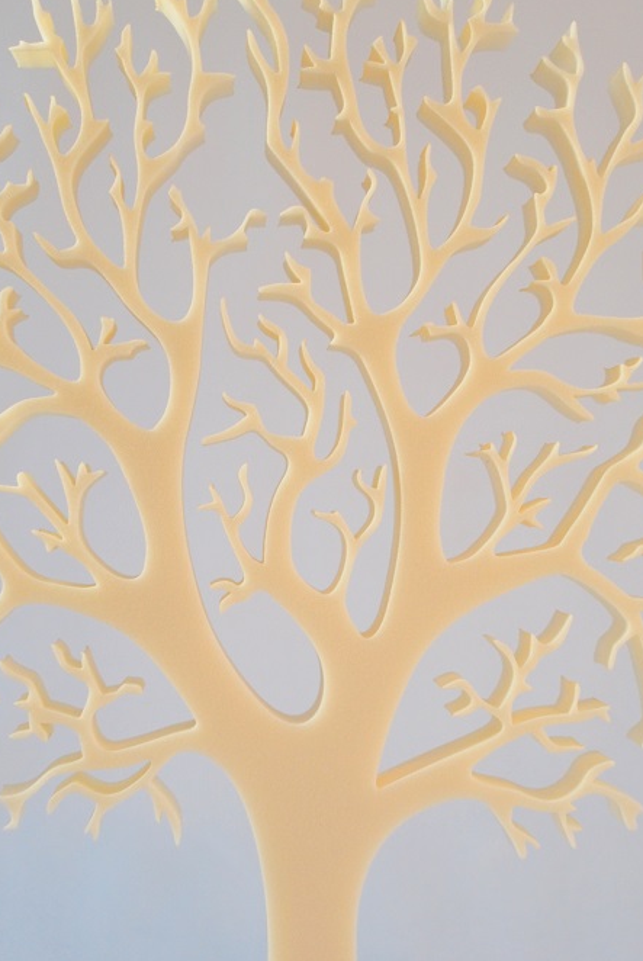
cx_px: 276
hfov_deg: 17.3
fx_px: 2111
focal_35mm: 79
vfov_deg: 25.6
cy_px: 578
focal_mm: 30
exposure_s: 1/125
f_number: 5.6
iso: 200
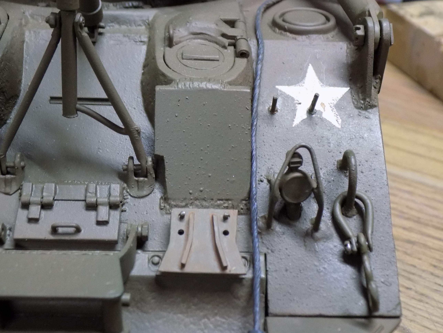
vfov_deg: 28.0
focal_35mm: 52
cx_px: 222
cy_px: 166
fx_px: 665
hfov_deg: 36.8
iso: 400
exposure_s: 1/25
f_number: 3.9
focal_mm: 9.3
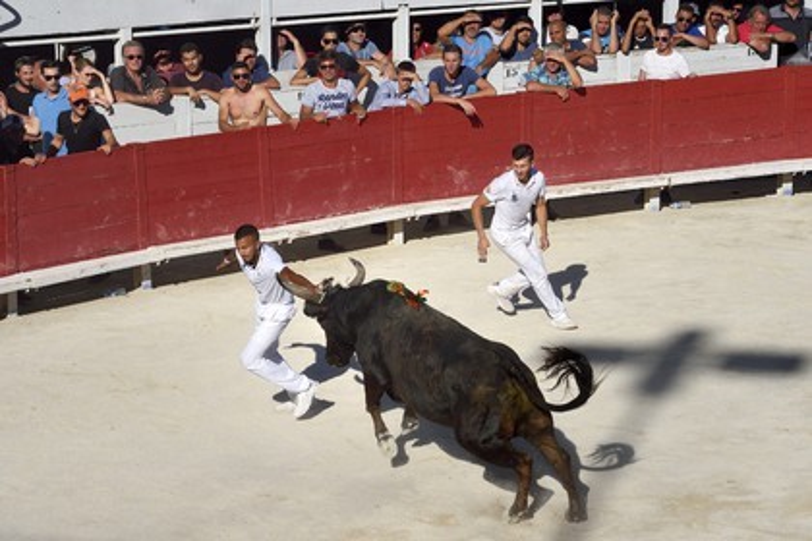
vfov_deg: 10.2
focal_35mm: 135
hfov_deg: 15.2
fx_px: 3045
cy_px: 270
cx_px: 406
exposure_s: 1/1250
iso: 400
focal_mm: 135
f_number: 13
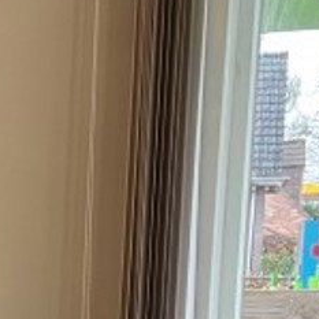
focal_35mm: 152
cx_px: -364
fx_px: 1585
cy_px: 605
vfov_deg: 10.7
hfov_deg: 10.4
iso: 80
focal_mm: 5.1
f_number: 1.6
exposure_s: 1/50
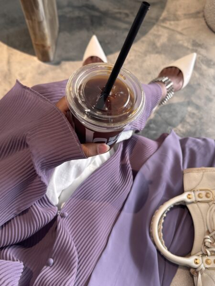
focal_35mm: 24
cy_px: 143
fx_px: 199
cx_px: 108
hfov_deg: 56.8
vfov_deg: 71.6
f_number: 1.78
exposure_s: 1/100
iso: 200
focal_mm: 6.76
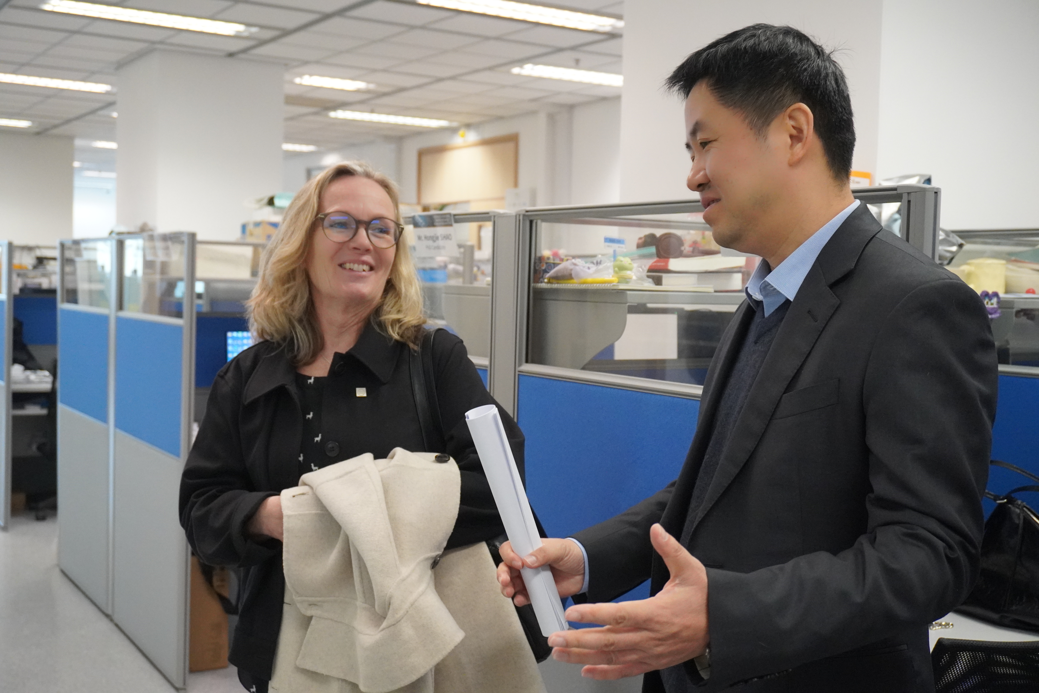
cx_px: 520
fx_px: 1255
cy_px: 346
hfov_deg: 45.0
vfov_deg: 30.8
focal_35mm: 44
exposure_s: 1/160
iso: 4000
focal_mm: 29
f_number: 4.5
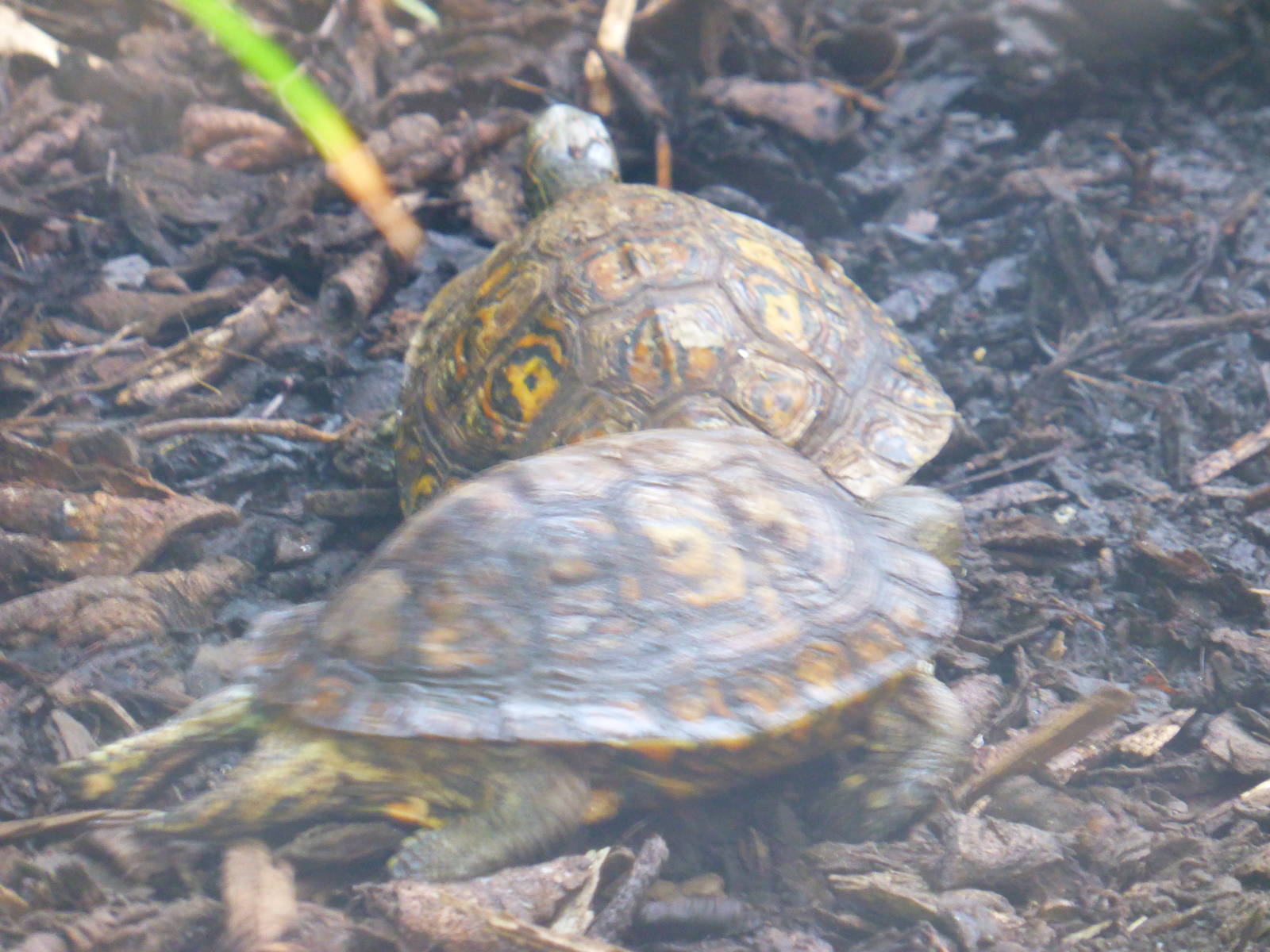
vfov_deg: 4.4
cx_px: 635
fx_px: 12327
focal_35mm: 336
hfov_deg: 5.9
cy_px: 476
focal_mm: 60
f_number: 5.9
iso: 400
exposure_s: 1/13
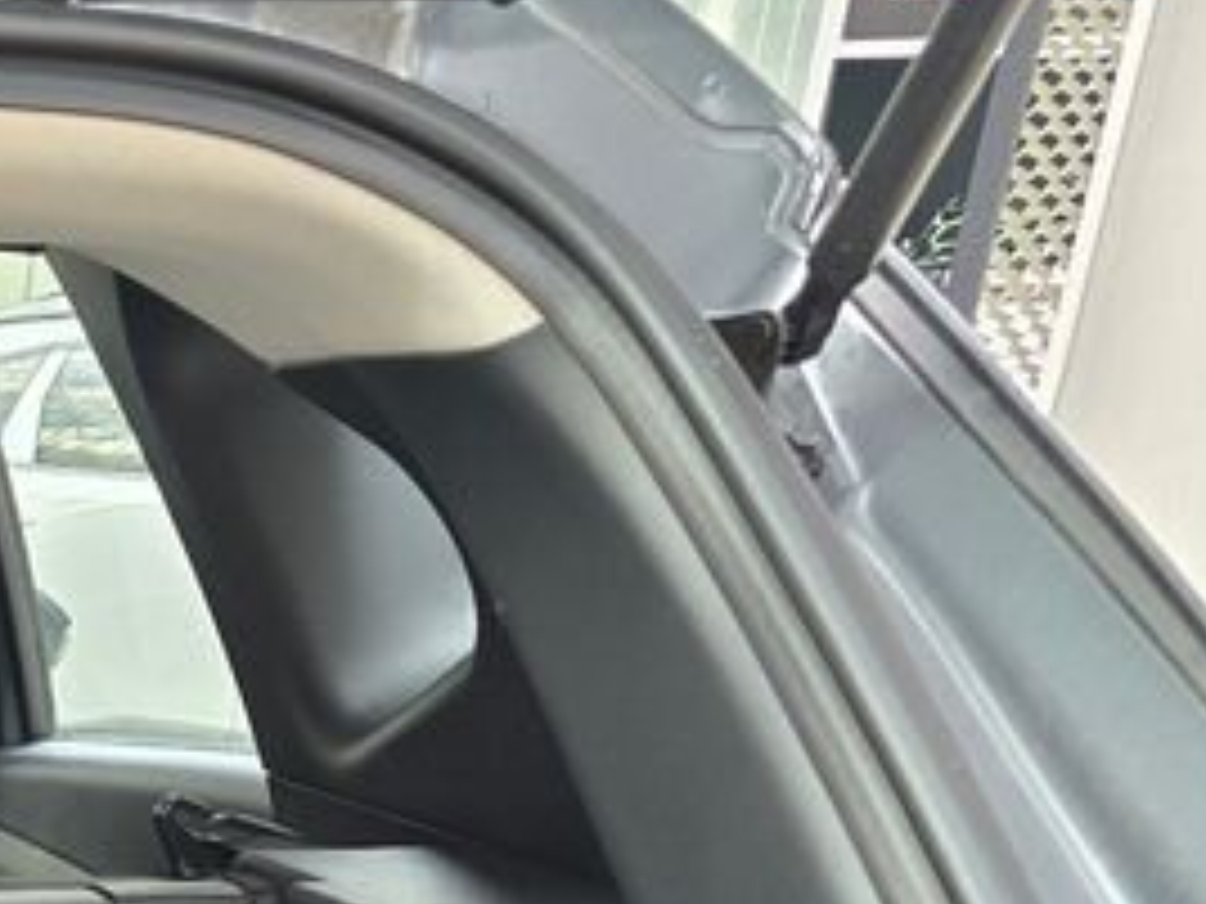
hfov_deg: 17.5
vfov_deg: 14.6
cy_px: 1669
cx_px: -1040
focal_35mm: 88
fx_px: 3066
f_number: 1.7
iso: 160
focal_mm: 6.3
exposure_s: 1/180
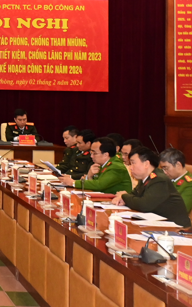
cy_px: 62
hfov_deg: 12.2
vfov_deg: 20.8
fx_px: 829
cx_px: -149
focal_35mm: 99
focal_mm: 27
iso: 3200
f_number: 5.6
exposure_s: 1/200
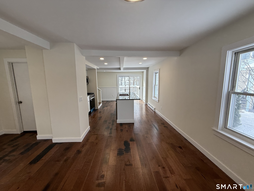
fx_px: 103
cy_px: 96
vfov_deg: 85.7
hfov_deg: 102.1
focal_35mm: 14
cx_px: 127
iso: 64
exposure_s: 1/171
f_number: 2.2
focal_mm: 2.22
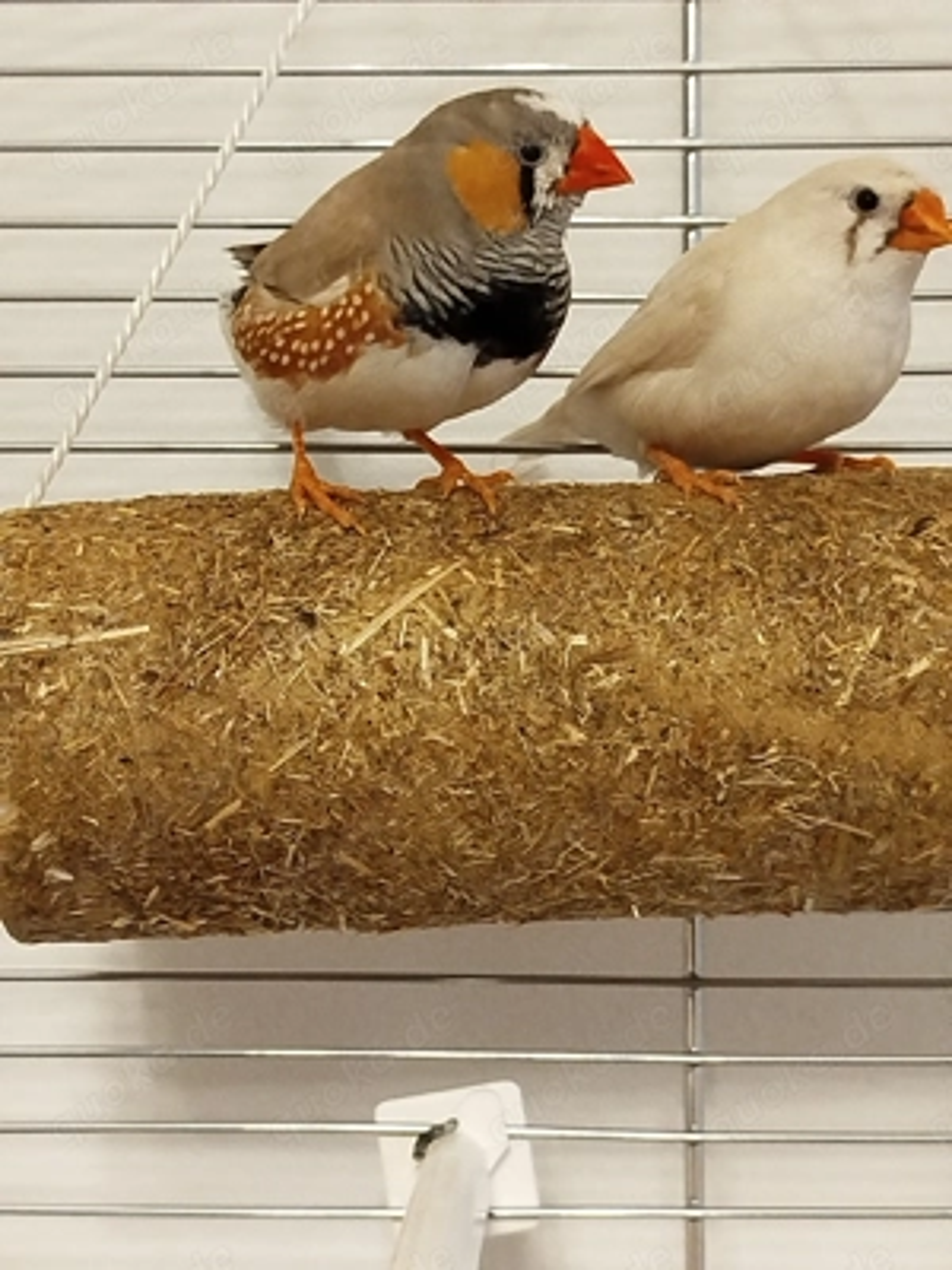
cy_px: 635
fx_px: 2640
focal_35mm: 72
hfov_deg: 20.4
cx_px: 476
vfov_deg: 27.0
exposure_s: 1/20
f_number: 1.7
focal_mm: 5.31
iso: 640
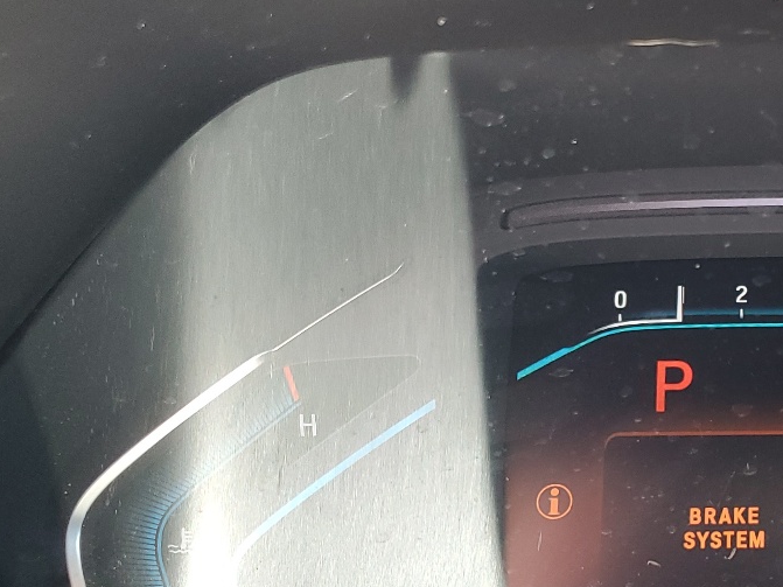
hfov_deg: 28.4
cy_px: 338
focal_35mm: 62
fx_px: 1402
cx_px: 855
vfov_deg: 23.6
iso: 84
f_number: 1.5
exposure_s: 1/120
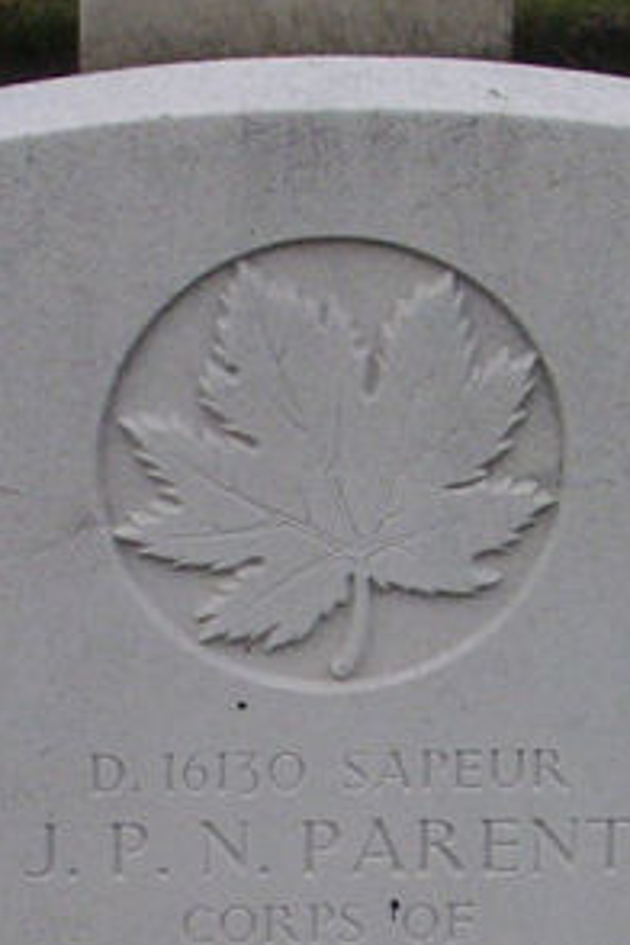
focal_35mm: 228
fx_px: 5985
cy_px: 1085
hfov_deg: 6.0
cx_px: 186
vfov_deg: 8.9
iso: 100
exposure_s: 1/289
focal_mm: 10.76
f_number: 3.62
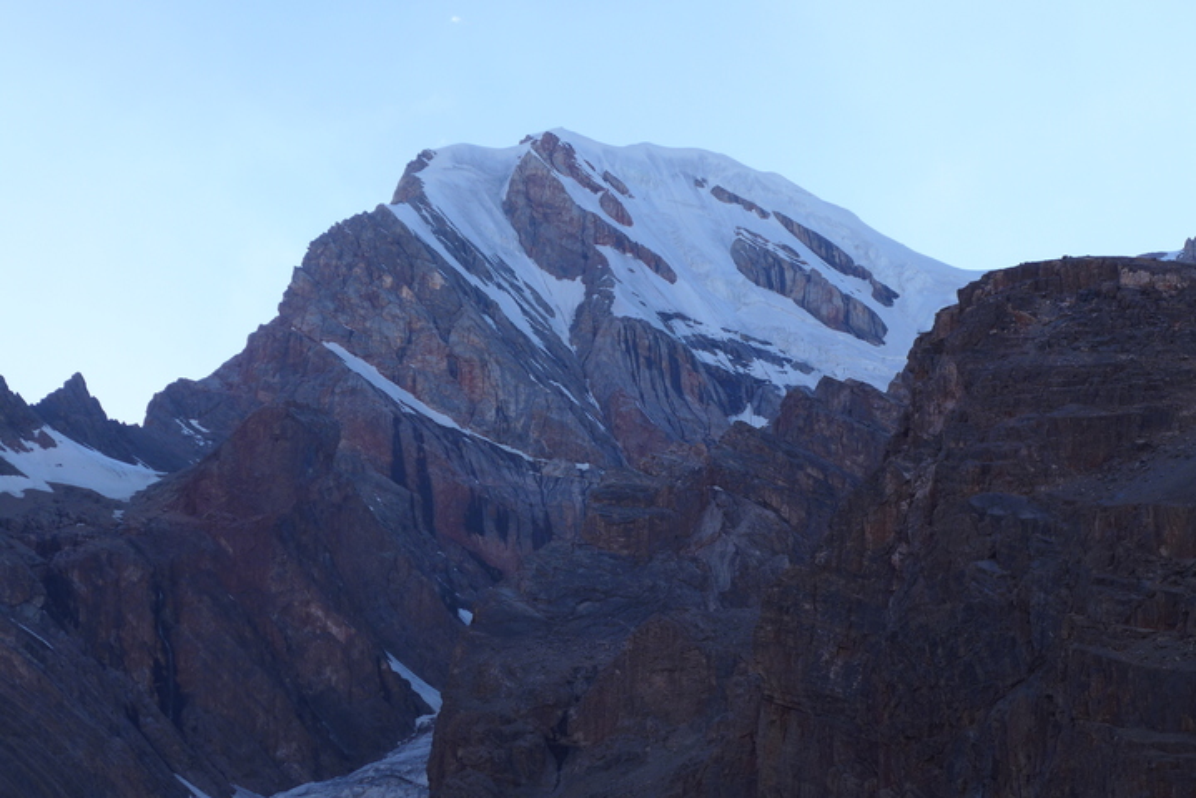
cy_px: 399
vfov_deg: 15.2
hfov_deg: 22.6
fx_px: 2991
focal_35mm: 90
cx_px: 598
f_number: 2.8
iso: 80
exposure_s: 1/320
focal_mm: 17.7
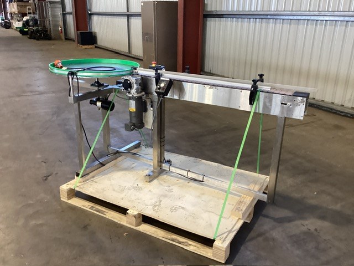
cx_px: 177
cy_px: 133
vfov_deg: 45.4
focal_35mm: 31
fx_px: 317
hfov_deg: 58.4
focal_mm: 3.3
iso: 320
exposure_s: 1/60
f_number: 2.4
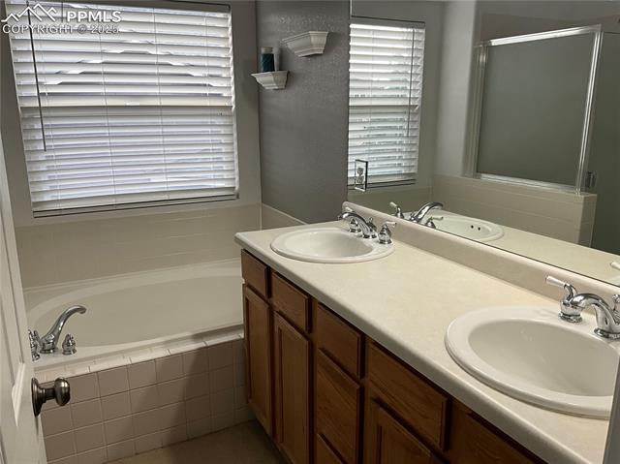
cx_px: 310
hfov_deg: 61.7
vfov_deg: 48.2
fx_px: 519
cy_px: 232
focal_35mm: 29
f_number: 1.8
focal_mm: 3
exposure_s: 1/120
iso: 32
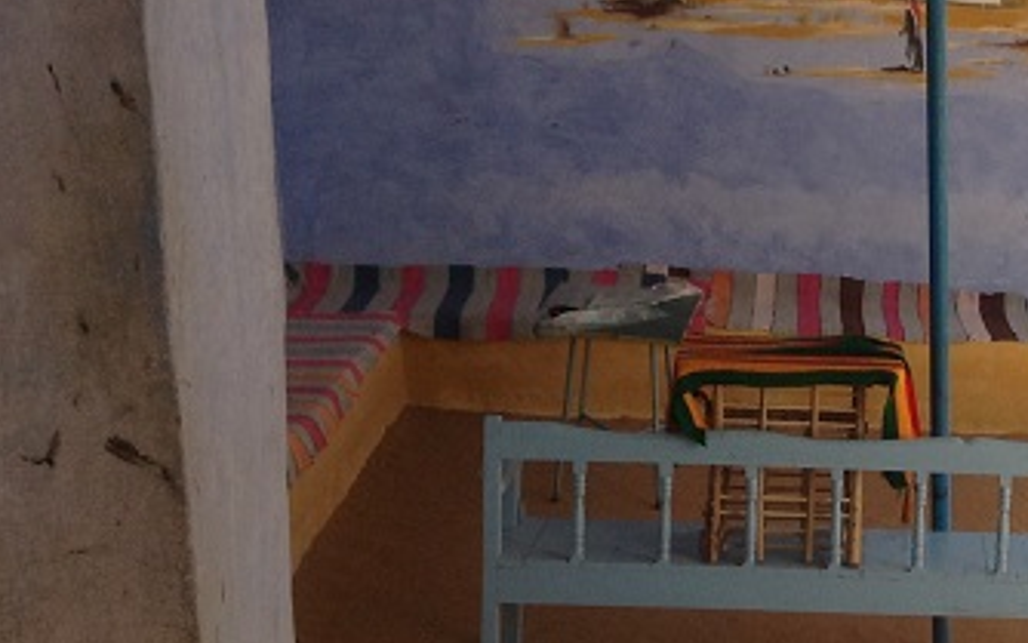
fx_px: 2354
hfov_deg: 23.8
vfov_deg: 15.6
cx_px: 965
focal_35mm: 84
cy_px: 360
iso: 32
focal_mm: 3.3
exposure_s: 1/311
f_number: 2.4
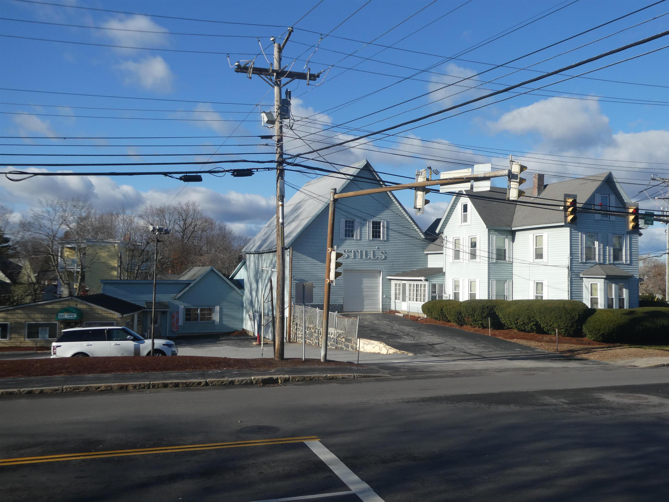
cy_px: 251
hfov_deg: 55.4
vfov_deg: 42.9
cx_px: 334
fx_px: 638
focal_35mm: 33
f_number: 3.6
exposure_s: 1/800
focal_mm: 5.8
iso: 80
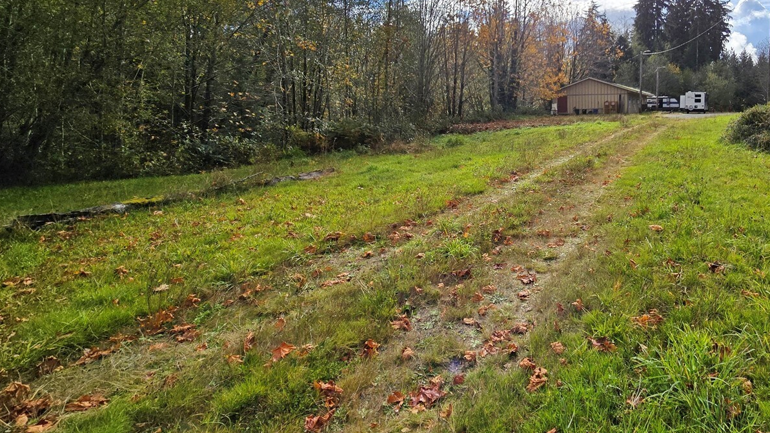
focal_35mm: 19
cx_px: 507
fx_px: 388
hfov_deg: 86.7
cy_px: 127
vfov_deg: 56.4
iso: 50
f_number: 2.2
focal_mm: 2.2
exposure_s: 1/3381
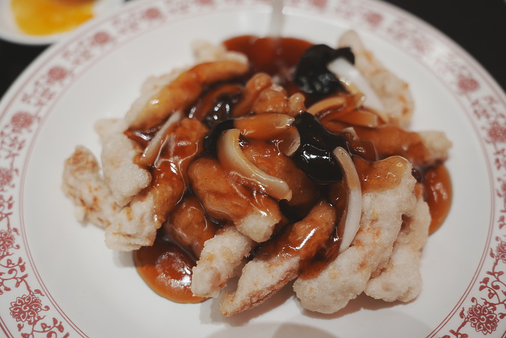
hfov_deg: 50.9
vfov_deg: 35.2
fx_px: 531
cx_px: 253
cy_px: 169
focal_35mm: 38
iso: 160
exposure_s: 1/40
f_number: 3.5
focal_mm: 37.8
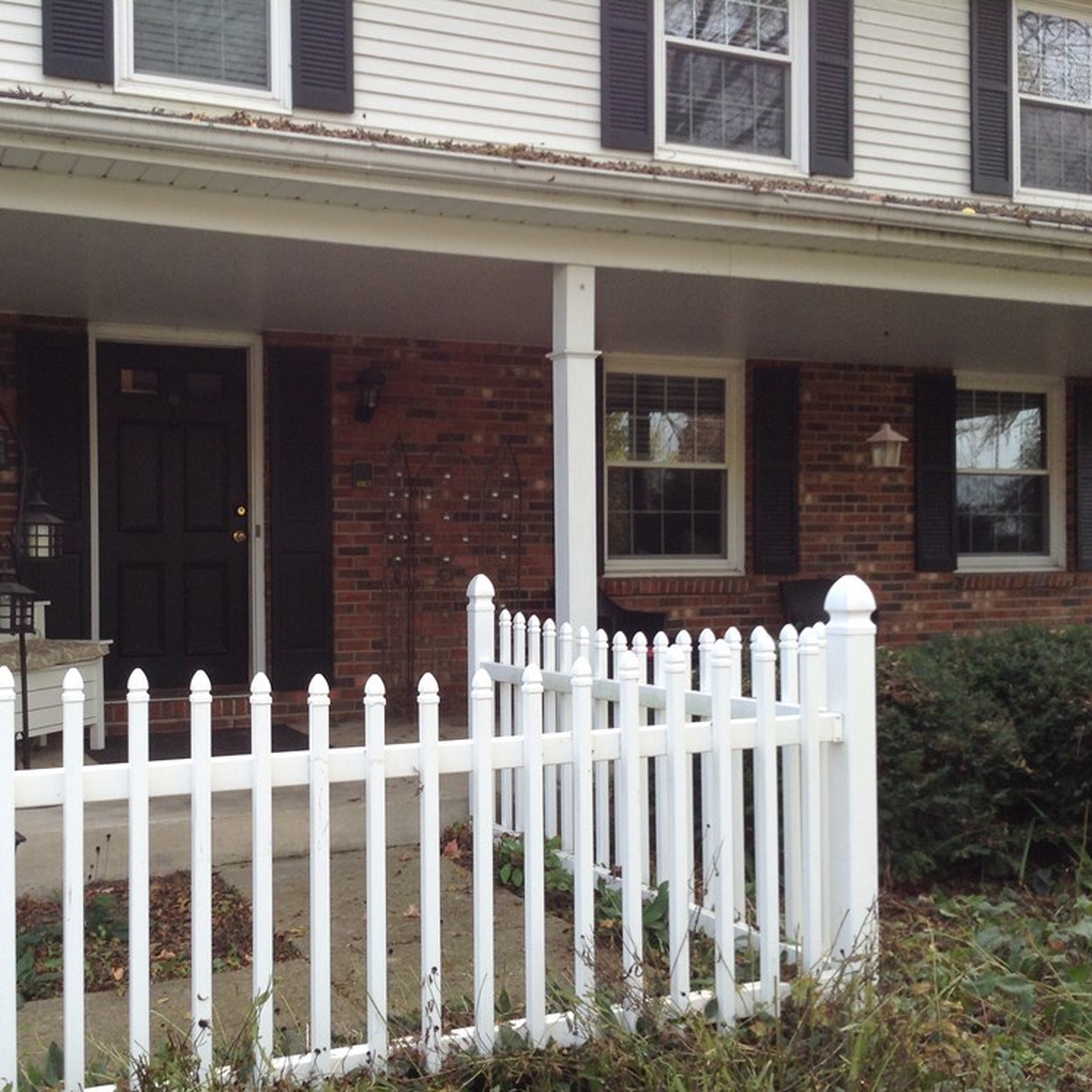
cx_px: 405
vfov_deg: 41.9
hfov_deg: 41.5
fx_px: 1428
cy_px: 556
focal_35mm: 40
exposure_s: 1/208
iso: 25
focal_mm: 3.3
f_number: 2.4
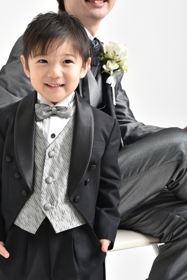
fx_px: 529
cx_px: 85
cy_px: 92
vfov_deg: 29.4
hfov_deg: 20.0
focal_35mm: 68
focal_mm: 48
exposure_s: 1/160
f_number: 5.6
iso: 320
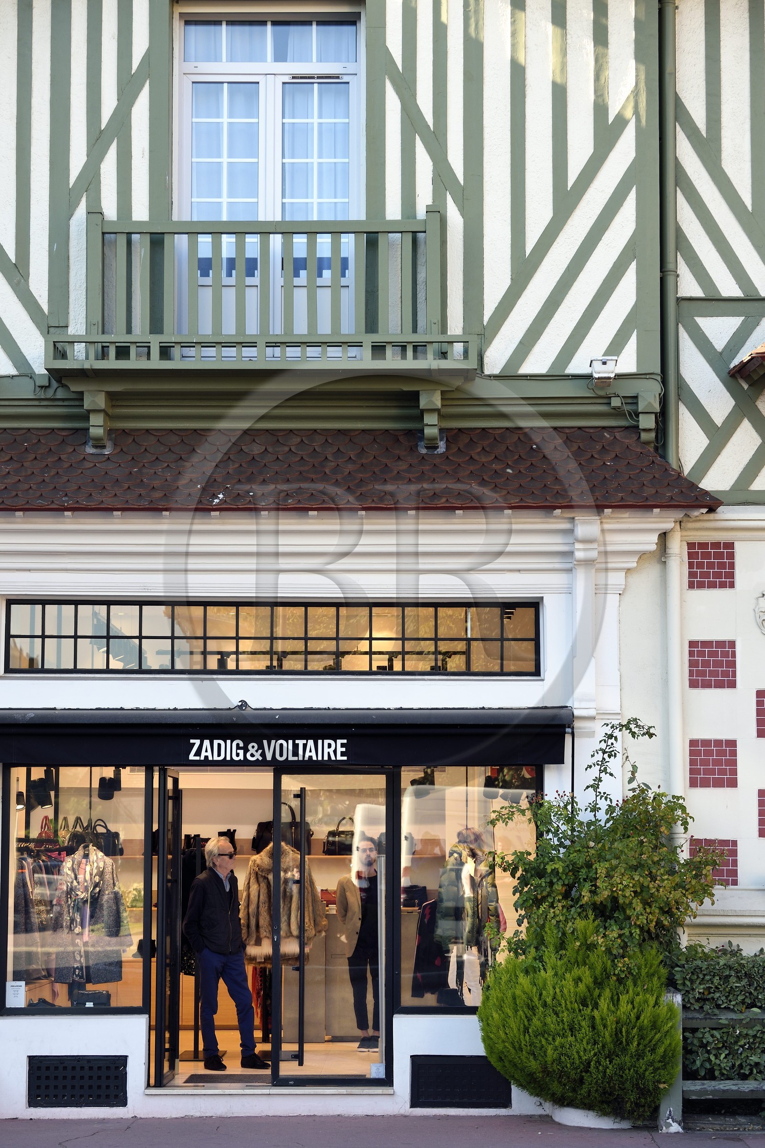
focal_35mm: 82
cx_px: 382
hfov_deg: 16.6
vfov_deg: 24.8
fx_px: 2616
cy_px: 574
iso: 200
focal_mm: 82
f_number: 5
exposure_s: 1/250
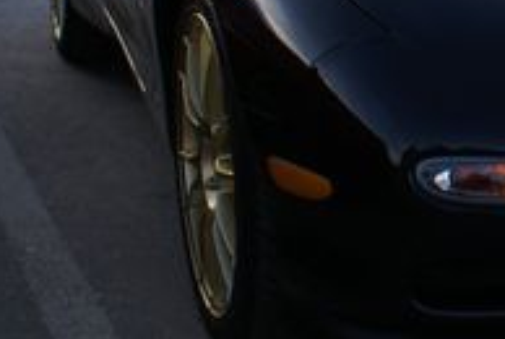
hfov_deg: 20.0
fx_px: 1250
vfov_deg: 15.1
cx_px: 734
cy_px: -18
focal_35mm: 89
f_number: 5.6
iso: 100
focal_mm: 18
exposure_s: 1/50
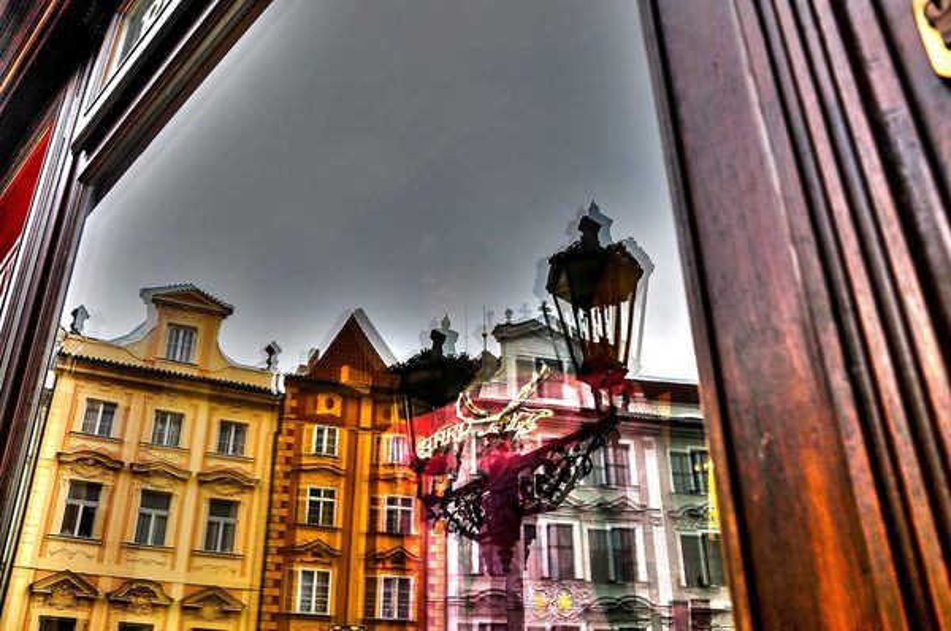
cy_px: 316
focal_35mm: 34
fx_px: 910
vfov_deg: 38.2
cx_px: 476
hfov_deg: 55.2
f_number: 8
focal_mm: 23
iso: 320
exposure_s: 1/80
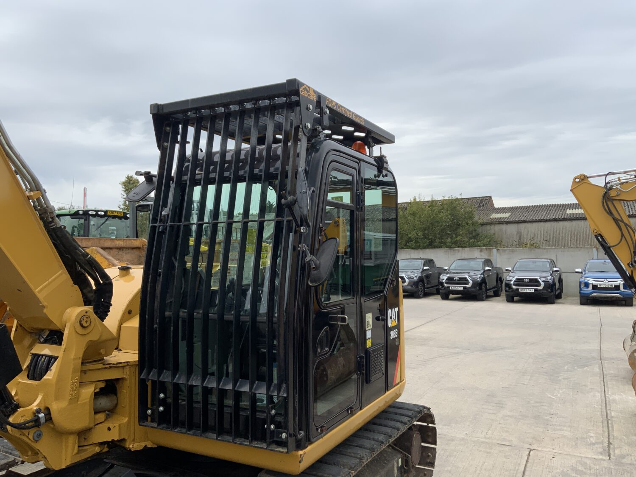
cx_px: 318
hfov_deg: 61.7
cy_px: 238
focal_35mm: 29
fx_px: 533
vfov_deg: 48.2
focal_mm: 3
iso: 16
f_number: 1.8
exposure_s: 1/739
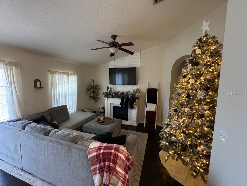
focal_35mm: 14
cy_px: 93
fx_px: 100
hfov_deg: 102.1
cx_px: 124
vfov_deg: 85.7
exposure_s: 1/60
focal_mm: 2.22
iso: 800
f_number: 2.2
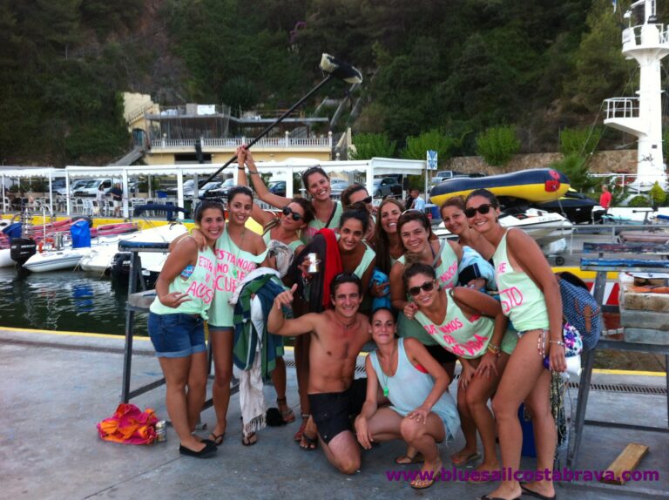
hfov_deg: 52.7
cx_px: 334
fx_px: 676
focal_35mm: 35
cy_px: 250
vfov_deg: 40.6
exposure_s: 1/40
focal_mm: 3.85
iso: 100
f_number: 2.8
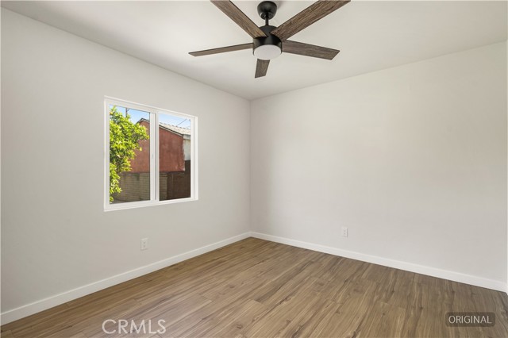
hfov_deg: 98.6
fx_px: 219
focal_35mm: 16
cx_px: 254
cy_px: 169
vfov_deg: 75.4
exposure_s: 1/8
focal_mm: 15.5
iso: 100
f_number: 6.3
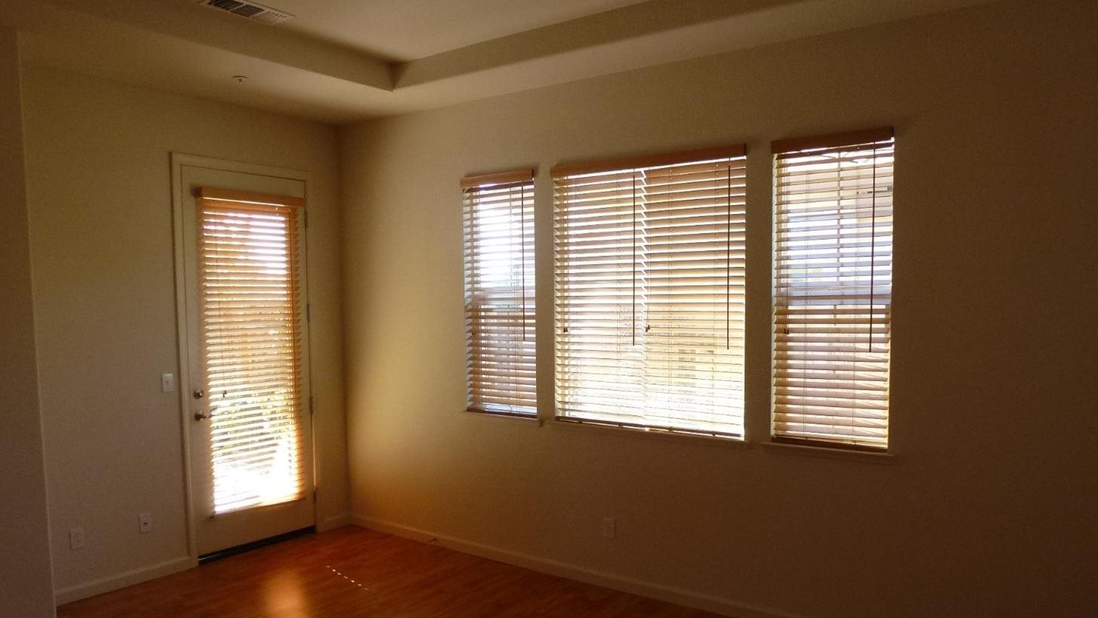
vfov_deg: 42.6
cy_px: 383
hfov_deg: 69.8
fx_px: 786
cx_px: 536
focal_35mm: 27
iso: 200
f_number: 3.3
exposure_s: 1/60
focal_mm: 4.3
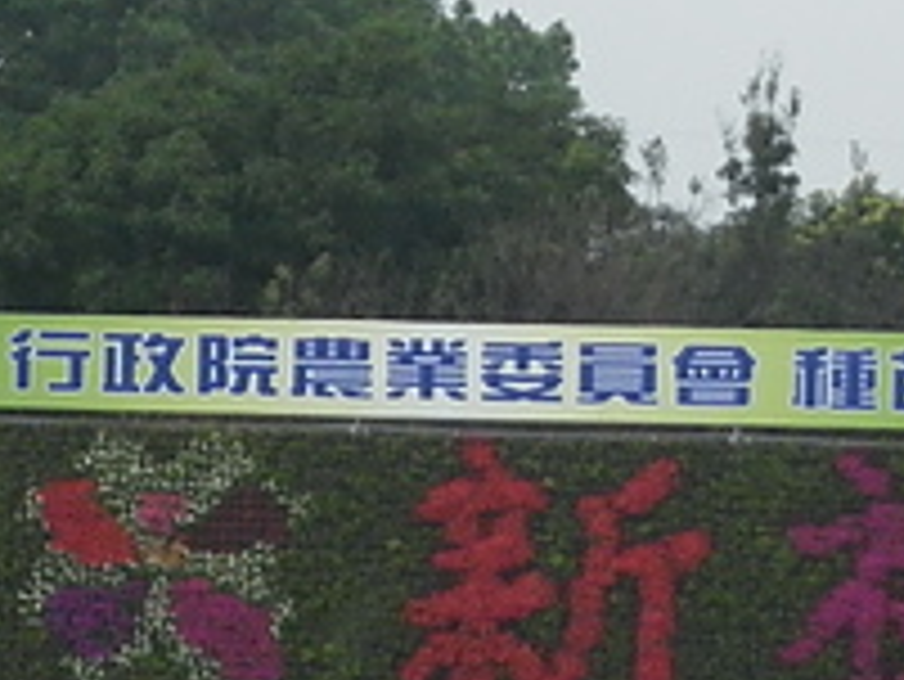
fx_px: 8728
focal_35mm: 334
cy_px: 302
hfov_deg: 5.9
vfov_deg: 4.5
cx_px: 882
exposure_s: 1/500
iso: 160
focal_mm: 20
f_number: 6.2
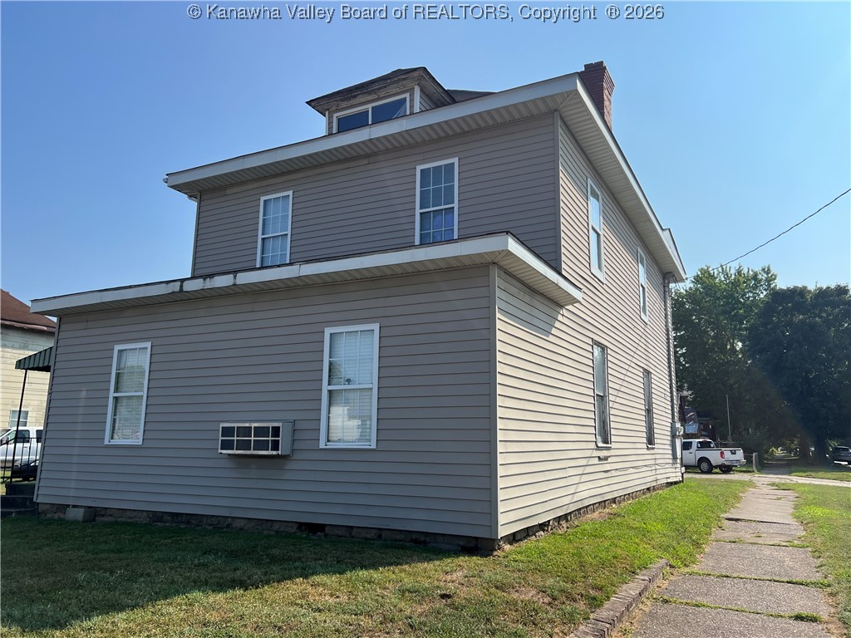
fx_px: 639
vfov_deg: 53.1
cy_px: 319
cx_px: 426
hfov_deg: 67.3
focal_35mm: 26
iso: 50
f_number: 1.5
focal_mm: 5.7
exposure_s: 1/4831
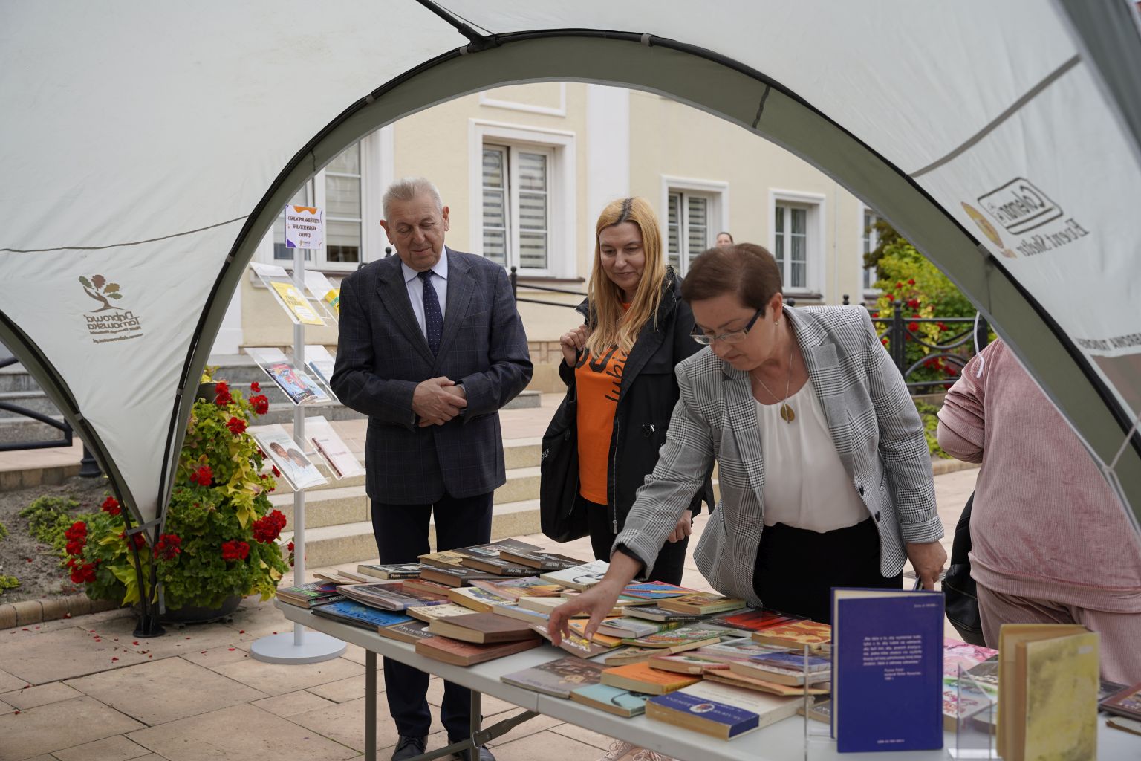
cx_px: 570
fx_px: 1258
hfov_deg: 48.8
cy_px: 380
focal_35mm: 40
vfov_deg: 33.6
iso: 100
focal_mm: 39.7
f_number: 4.5
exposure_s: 1/320
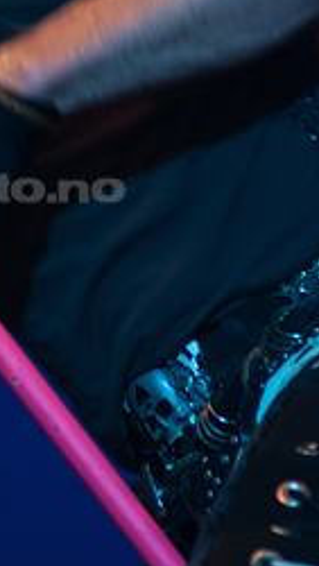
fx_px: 11510
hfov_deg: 1.6
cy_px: 25
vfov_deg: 2.8
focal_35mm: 767
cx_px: -208
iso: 400
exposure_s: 1/400
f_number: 3.2
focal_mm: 170
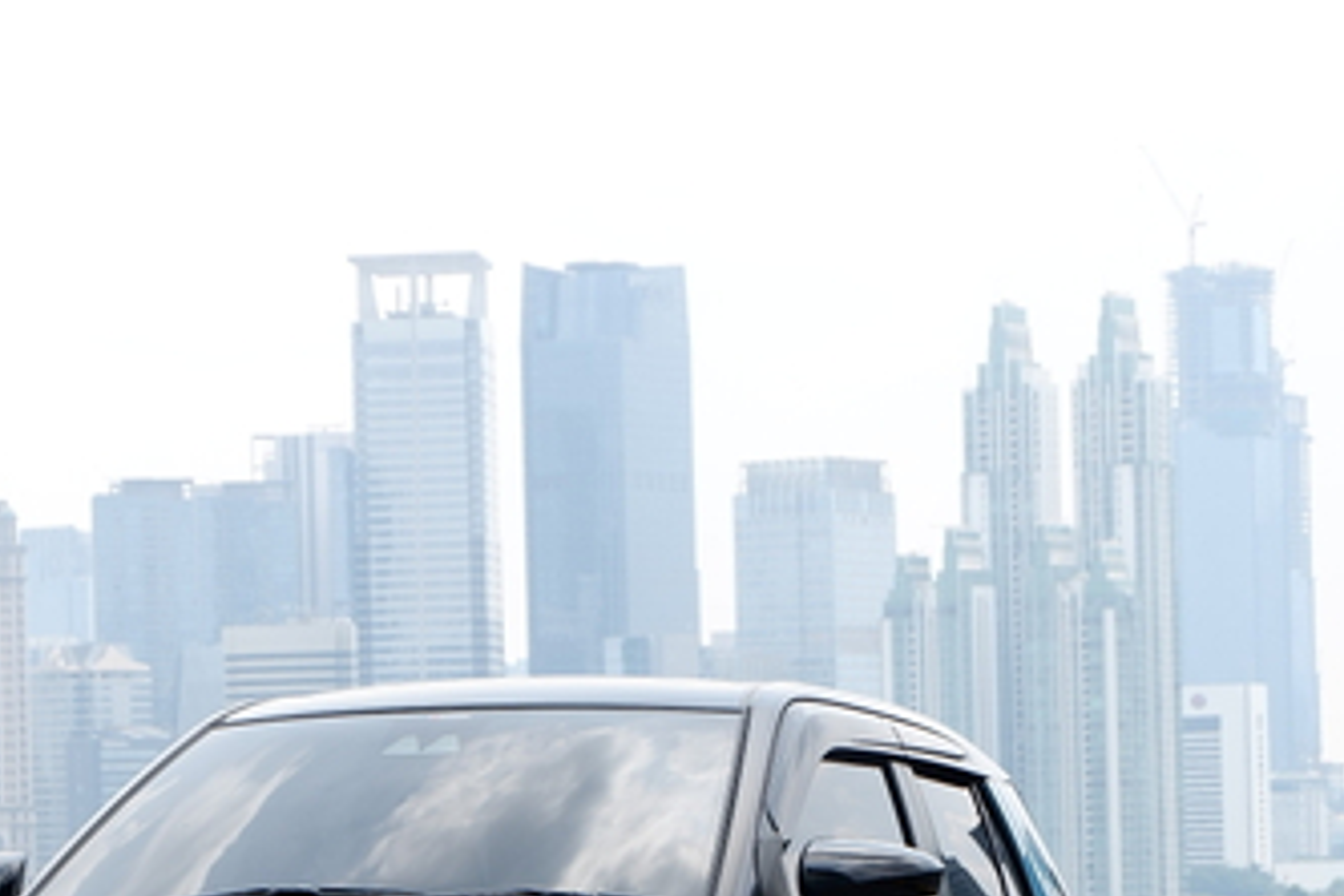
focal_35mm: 144
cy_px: 829
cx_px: 436
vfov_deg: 9.5
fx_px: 5376
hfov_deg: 14.2
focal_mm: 50
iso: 200
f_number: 6.4
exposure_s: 1/400
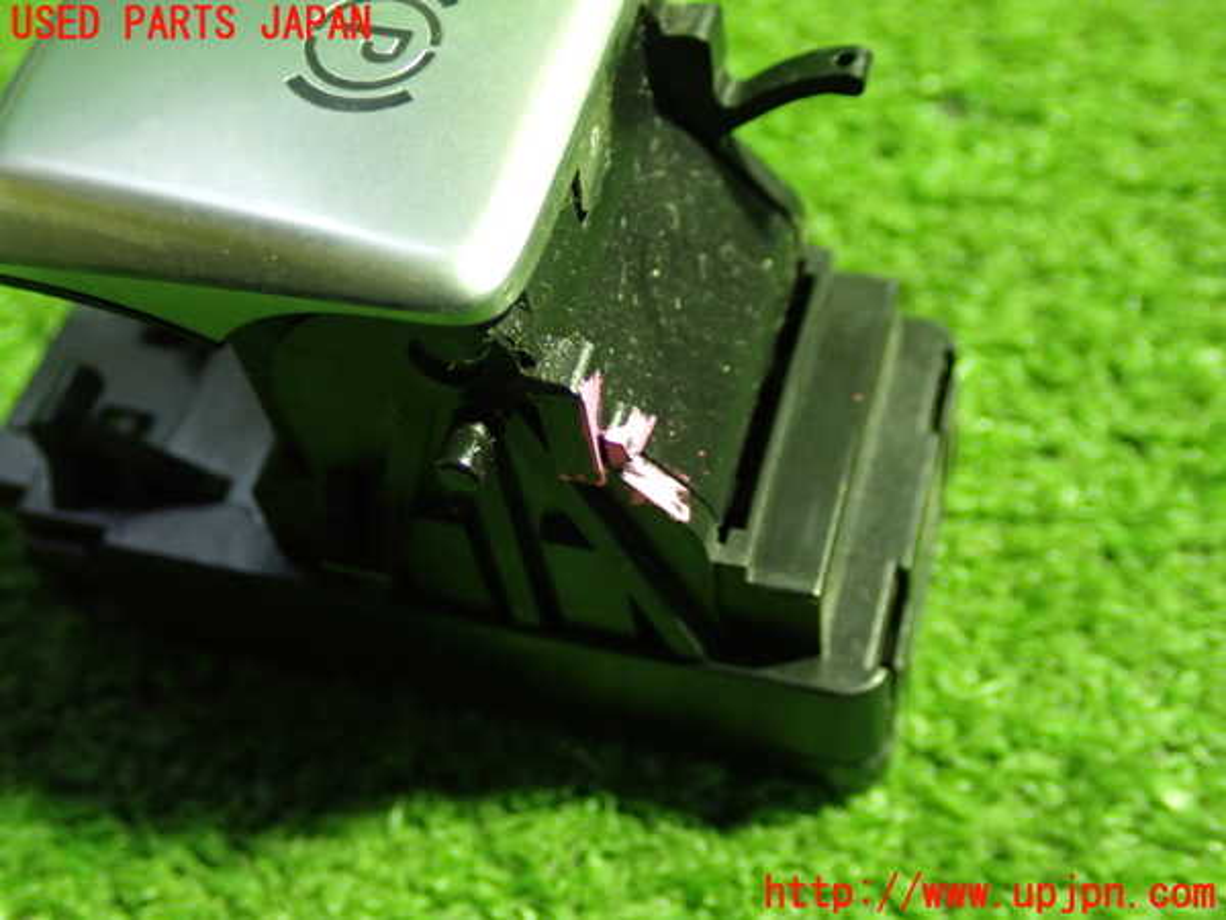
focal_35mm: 47
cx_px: 613
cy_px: 460
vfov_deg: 30.9
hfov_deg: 40.4
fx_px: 1665
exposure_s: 1/20
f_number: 3.1
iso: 800
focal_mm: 8.4
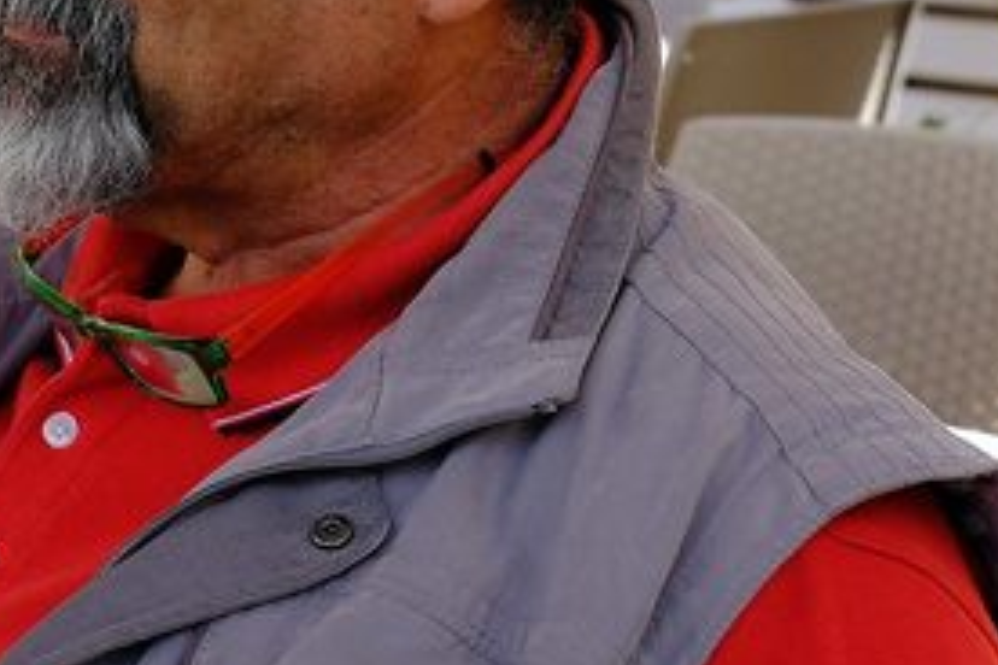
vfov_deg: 17.7
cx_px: 456
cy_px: 72
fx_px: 2107
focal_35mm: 76
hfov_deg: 26.6
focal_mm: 23
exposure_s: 1/250
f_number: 4
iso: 200
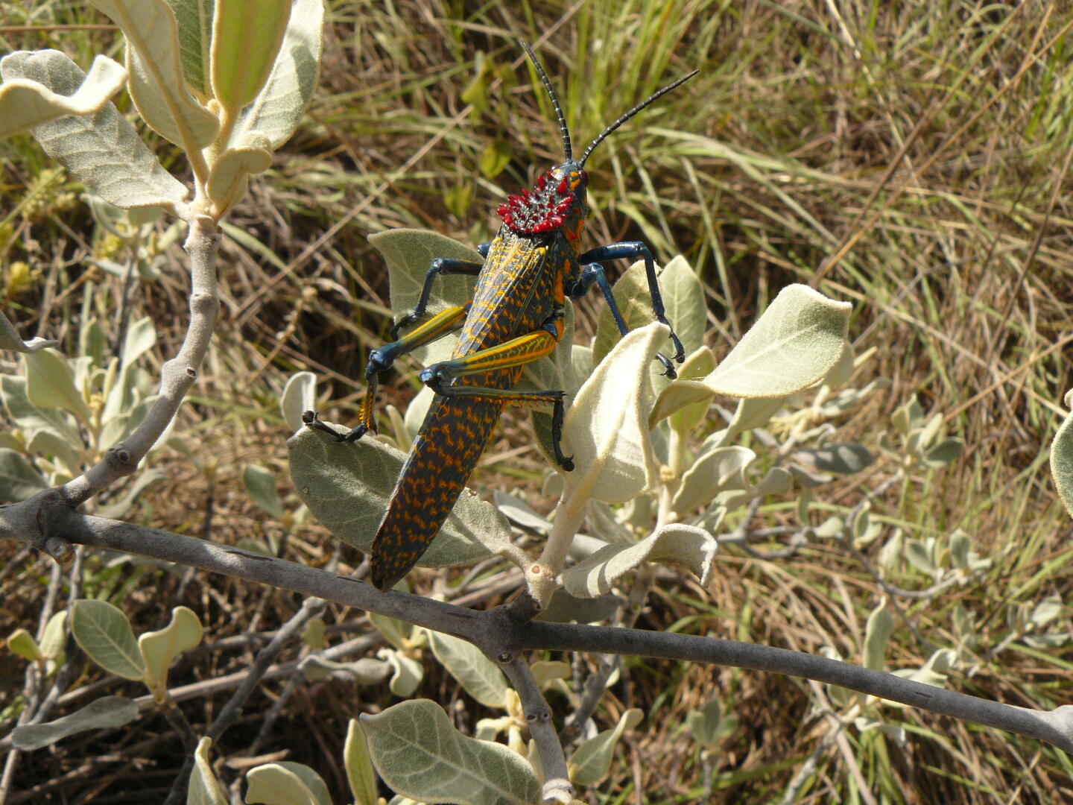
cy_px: 402
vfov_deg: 39.7
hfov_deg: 51.4
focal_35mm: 36
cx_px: 536
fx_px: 1116
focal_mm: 6
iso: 100
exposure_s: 1/320
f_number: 5.6
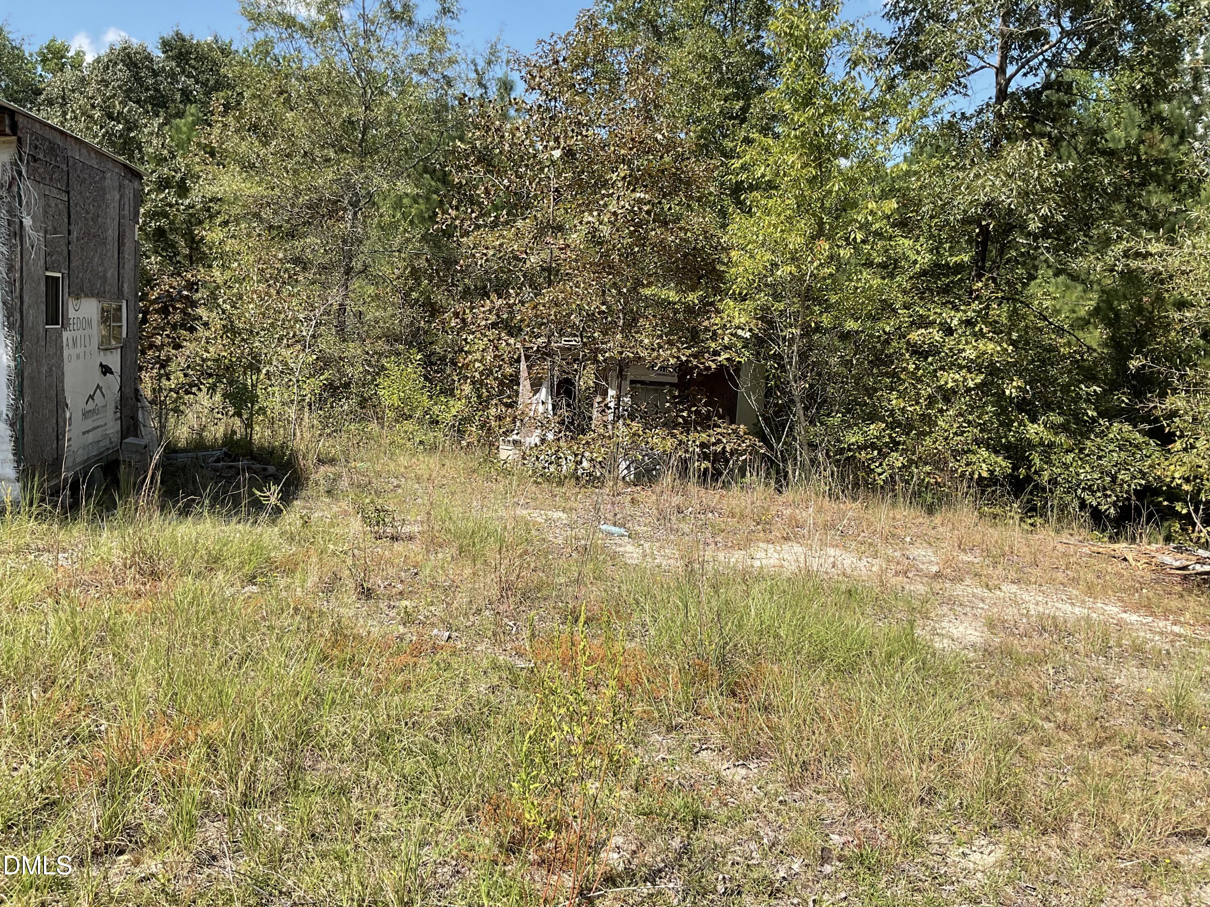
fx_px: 1014
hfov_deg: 61.7
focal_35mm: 29
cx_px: 605
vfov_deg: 48.2
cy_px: 454
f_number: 1.8
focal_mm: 3
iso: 16
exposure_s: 1/1098
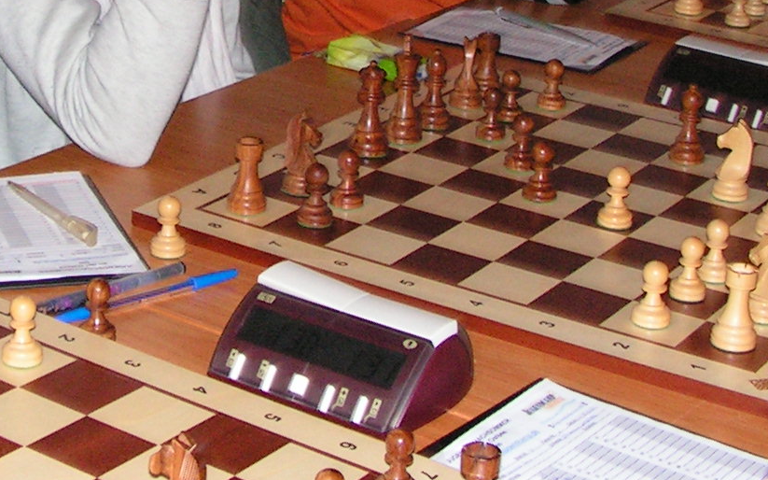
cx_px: 207
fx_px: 1988
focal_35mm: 95
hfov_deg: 21.7
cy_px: -64
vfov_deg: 13.5
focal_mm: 6
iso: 200
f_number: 3.2
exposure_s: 1/40
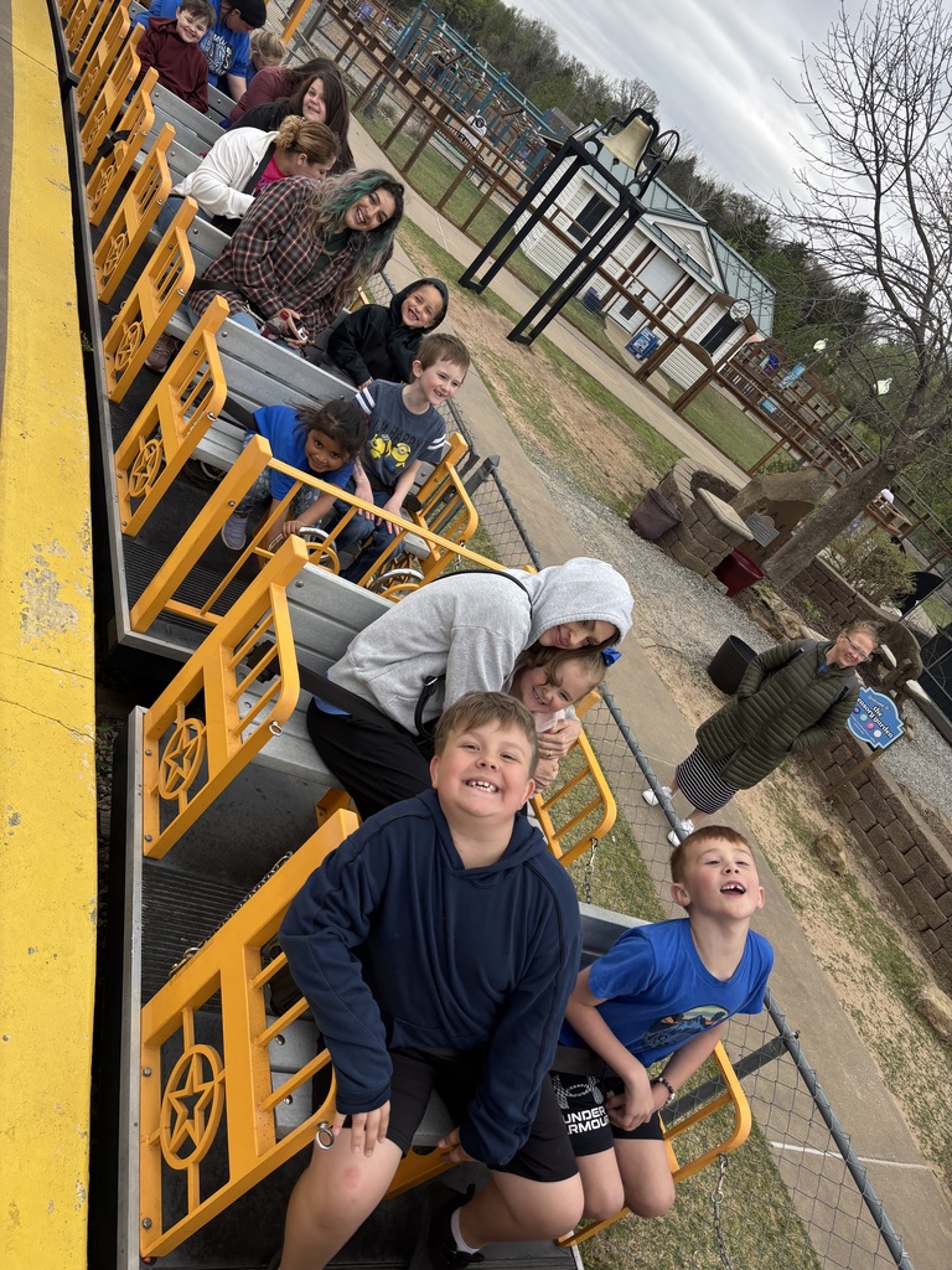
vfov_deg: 67.3
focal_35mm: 26
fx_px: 953
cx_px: 476
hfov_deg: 53.1
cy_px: 635
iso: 50
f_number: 1.6
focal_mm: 5.96
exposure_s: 1/525
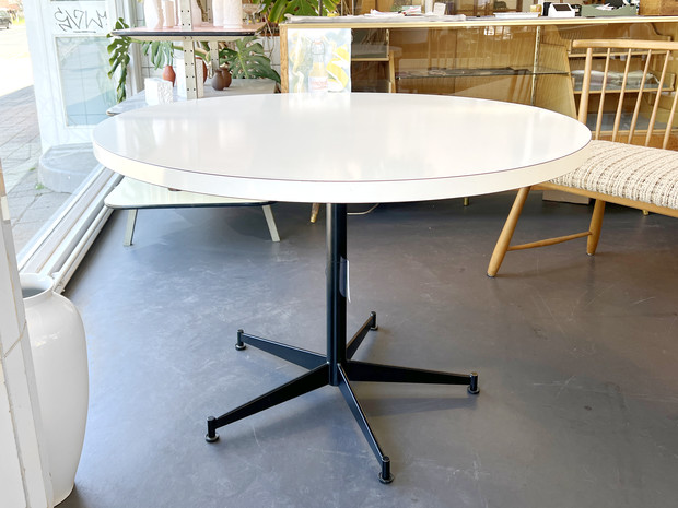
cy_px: 254
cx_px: 339
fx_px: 509
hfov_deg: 67.3
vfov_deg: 53.1
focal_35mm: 26
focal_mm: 5.7
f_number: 1.5
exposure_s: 1/210
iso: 40
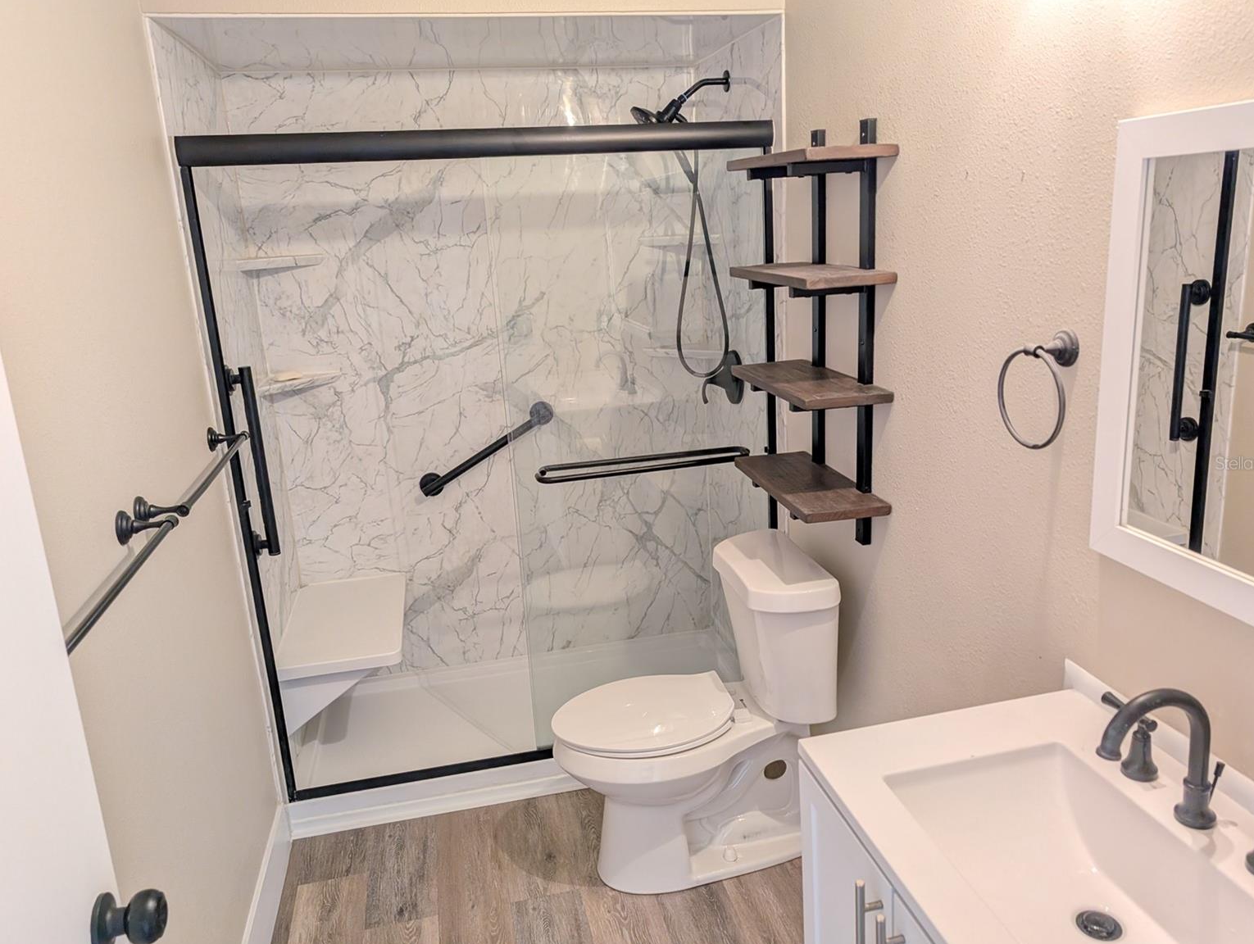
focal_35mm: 25
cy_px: 463
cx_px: 639
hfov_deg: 69.3
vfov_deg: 55.0
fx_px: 907
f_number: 1.68
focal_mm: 6.9
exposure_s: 1/120
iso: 584
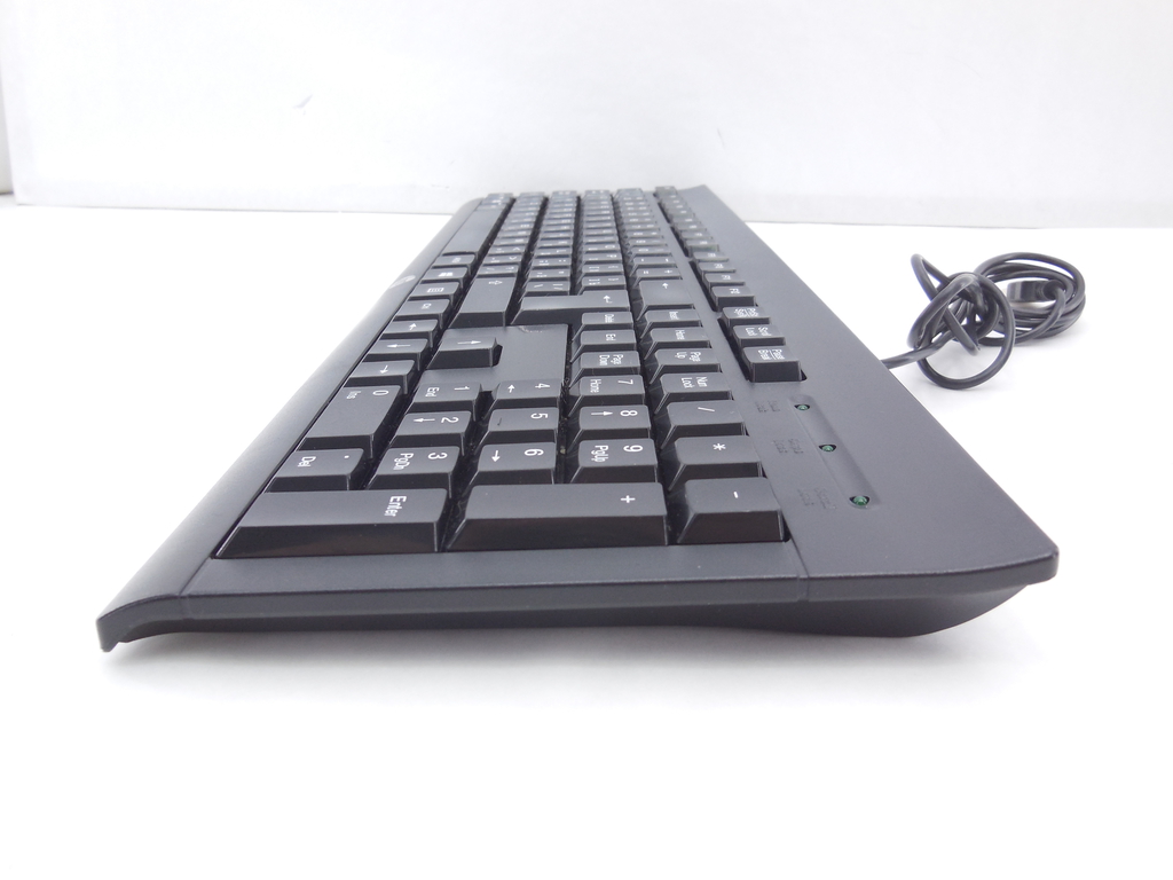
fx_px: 847
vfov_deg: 54.9
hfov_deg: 69.4
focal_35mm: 25
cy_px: 440
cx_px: 586
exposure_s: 1/60
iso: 125
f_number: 3.1
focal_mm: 4.5
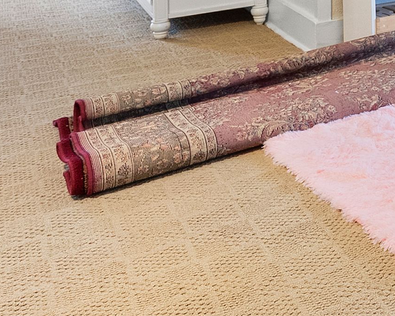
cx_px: 639
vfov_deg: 21.2
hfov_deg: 23.0
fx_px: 713
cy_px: -154
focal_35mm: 61
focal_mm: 13
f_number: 8
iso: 800
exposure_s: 1/4
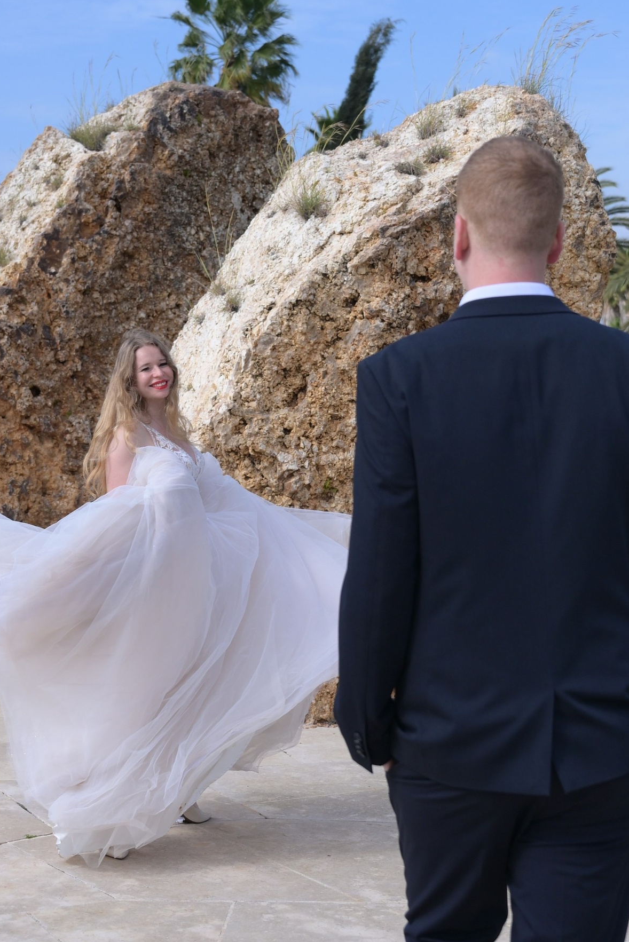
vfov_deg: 31.3
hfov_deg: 21.2
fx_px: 1678
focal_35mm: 64
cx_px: 257
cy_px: 386
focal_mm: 29.5
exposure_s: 1/2000
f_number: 3.5
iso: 125
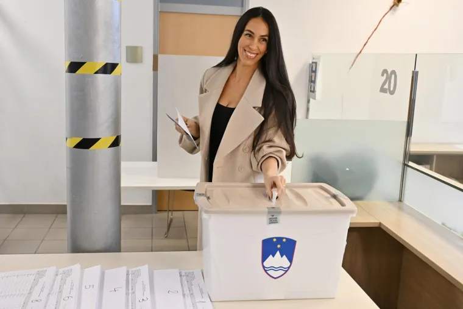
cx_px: 232
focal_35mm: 36
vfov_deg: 36.9
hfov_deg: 53.1
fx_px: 463
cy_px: 154
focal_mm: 36
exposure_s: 1/200
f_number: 4.5
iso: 2500
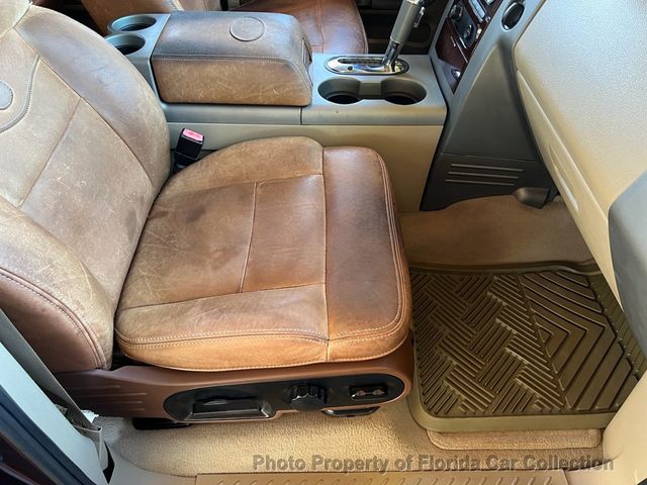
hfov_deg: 67.3
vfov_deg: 53.1
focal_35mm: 26
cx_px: 324
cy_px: 242
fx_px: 486
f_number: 1.5
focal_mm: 5.7
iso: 200
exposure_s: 1/60
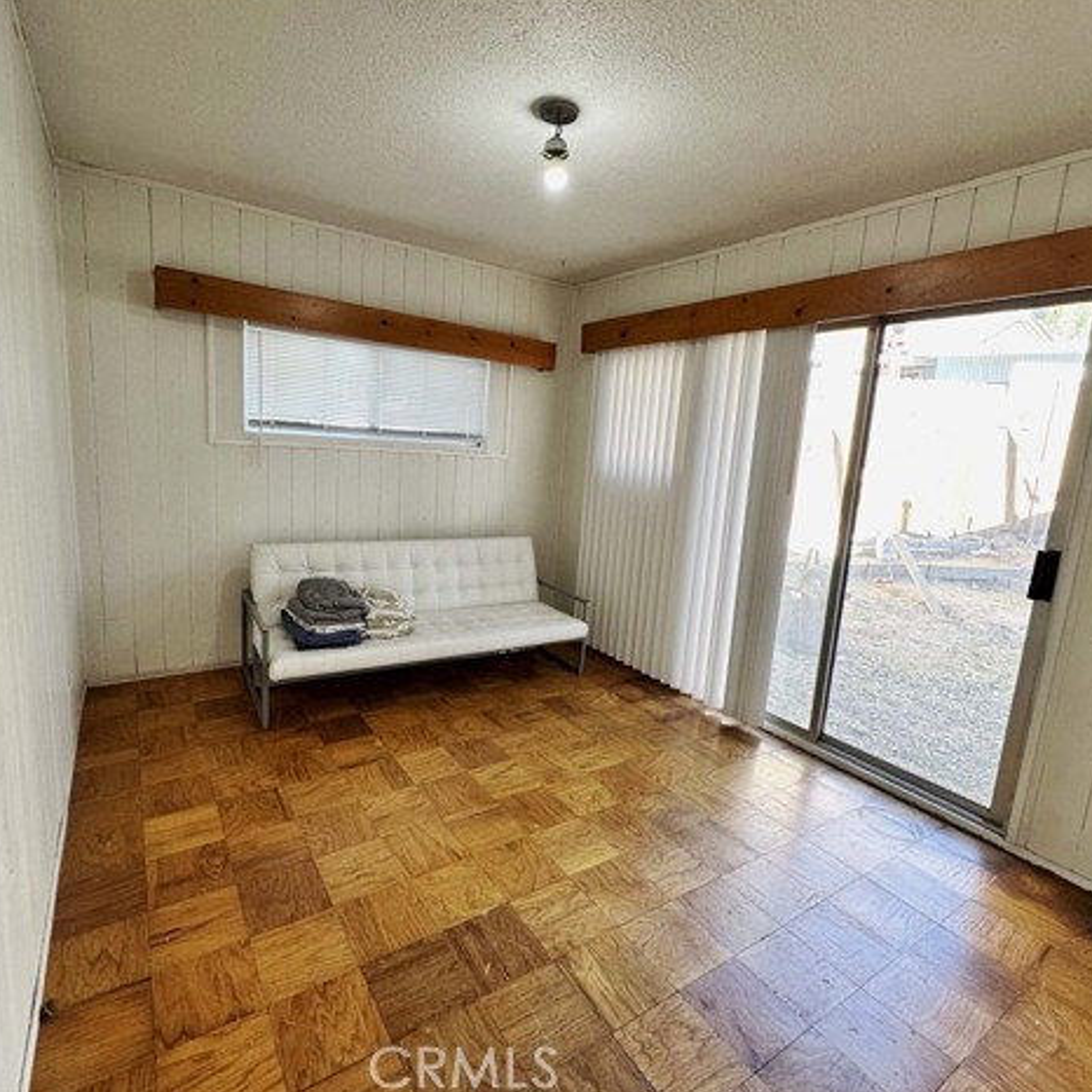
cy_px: 539
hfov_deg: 83.8
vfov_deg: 84.0
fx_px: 607
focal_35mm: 17
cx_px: 509
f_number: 2.2
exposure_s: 1/120
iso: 125
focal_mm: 2.22
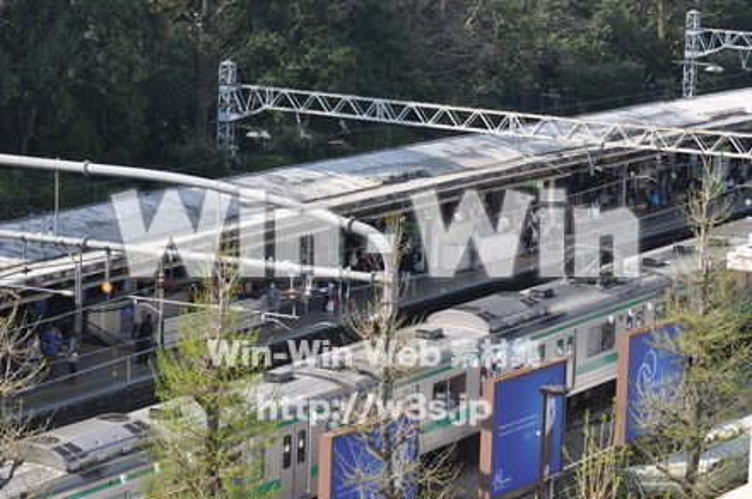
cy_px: 250
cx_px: 376
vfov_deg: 10.1
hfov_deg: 15.2
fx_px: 2816
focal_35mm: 135
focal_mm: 90
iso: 200
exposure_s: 1/500
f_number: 5.6
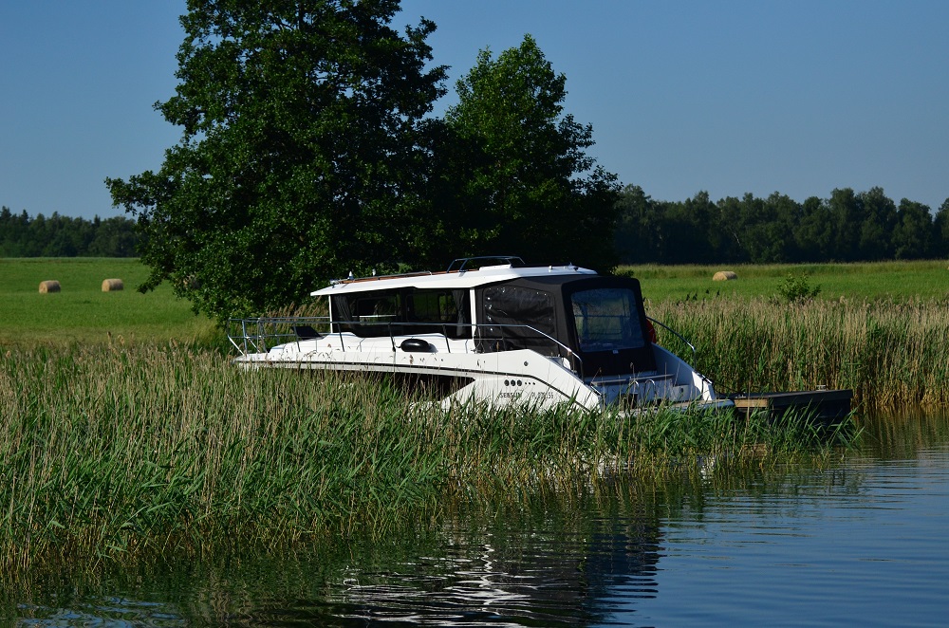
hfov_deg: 19.5
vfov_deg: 13.0
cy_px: 314
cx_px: 474
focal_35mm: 105
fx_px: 2762
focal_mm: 70
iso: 400
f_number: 4.5
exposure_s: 1/8000
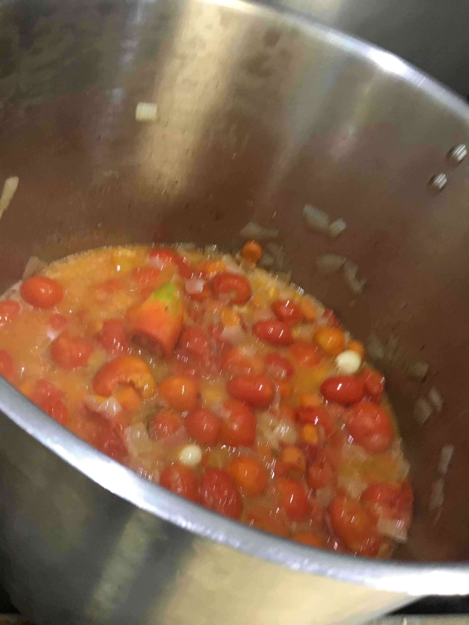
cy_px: 312
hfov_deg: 48.2
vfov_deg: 61.7
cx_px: 234
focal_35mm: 29
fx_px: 524
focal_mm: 4.15
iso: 200
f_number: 2.2
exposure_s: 1/30
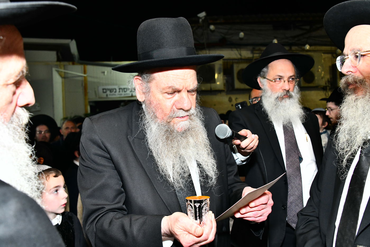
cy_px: 124
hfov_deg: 53.1
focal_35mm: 36
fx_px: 370
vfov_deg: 36.9
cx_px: 185
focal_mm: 36
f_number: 6.3
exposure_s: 1/200
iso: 2000
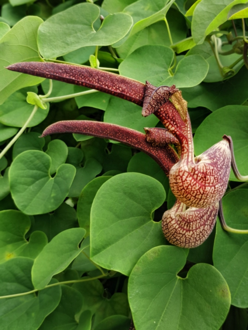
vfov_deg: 35.5
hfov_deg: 27.0
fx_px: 516
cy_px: 165
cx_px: 124
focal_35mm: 54
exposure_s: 1/476
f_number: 4
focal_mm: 5.56
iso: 50
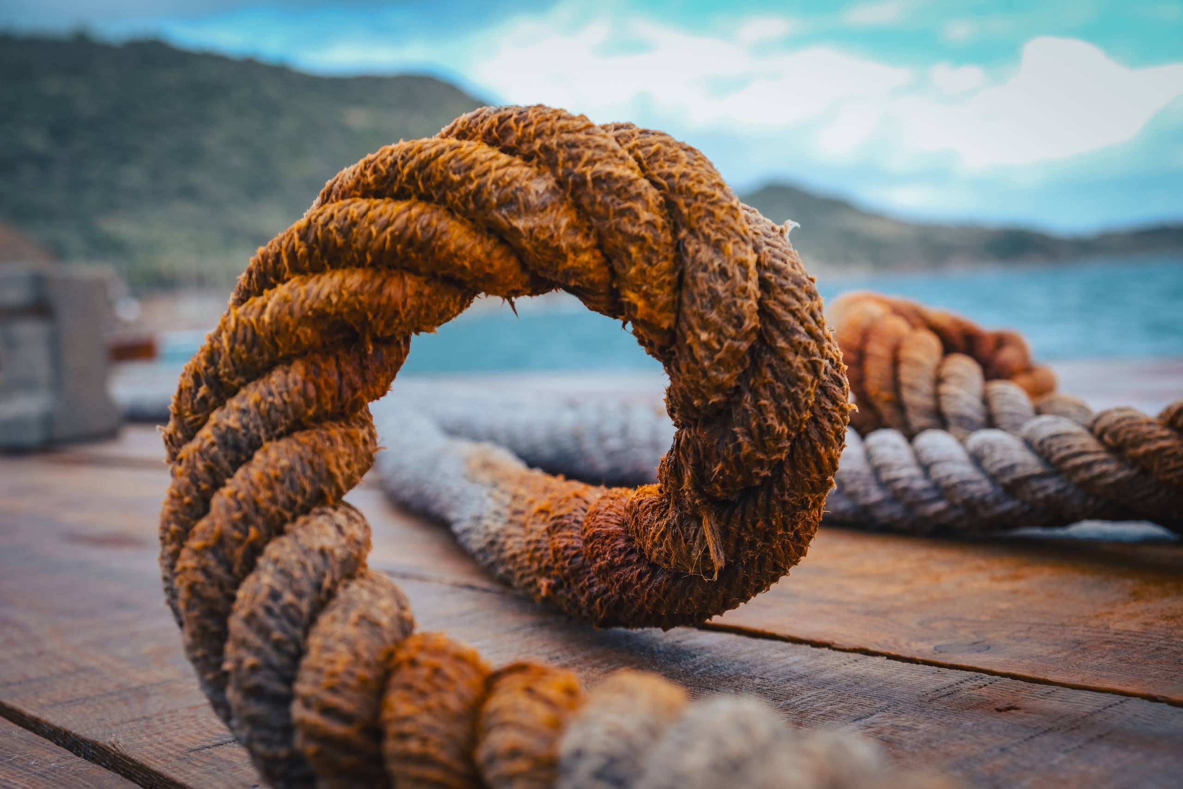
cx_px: 592
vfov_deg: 28.7
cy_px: 394
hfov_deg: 41.9
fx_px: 1544
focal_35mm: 47
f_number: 5
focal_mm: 31.5
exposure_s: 1/180
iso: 125
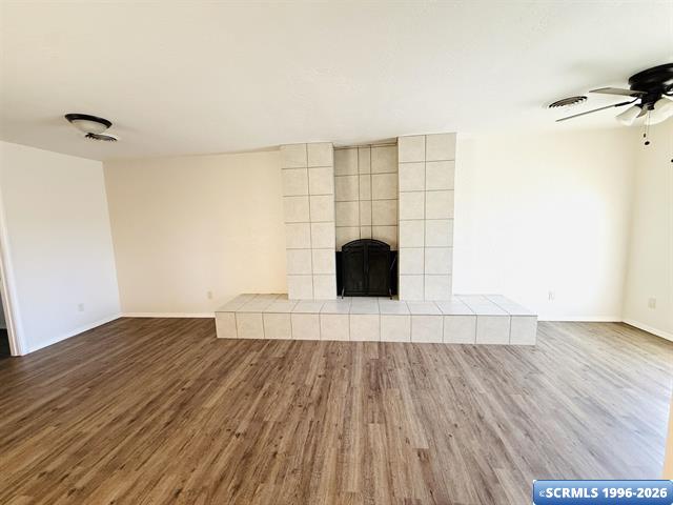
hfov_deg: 102.1
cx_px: 336
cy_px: 252
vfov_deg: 85.7
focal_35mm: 14
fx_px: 272
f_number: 2.2
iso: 250
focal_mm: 2.22
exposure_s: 1/120
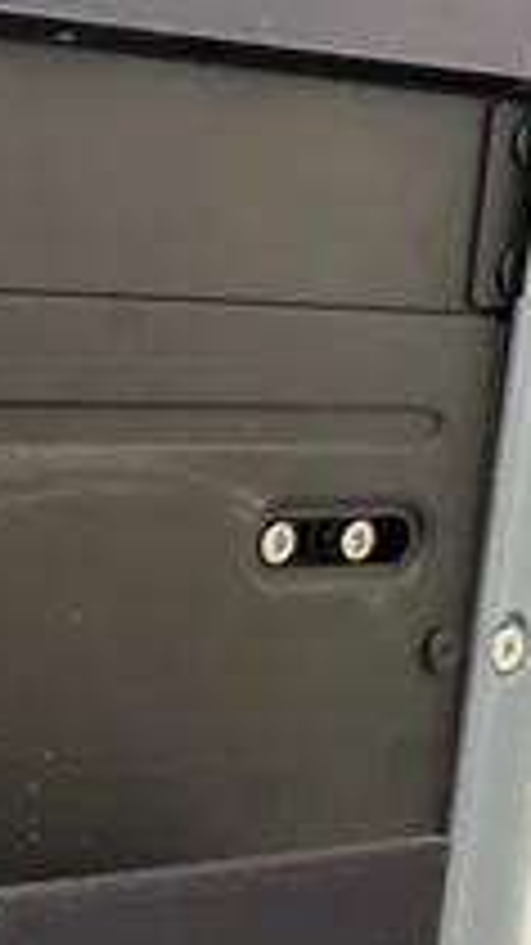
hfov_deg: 14.2
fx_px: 1954
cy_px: 1037
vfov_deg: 25.3
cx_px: -340
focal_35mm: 78
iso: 800
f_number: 1.78
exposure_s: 1/30
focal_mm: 6.76
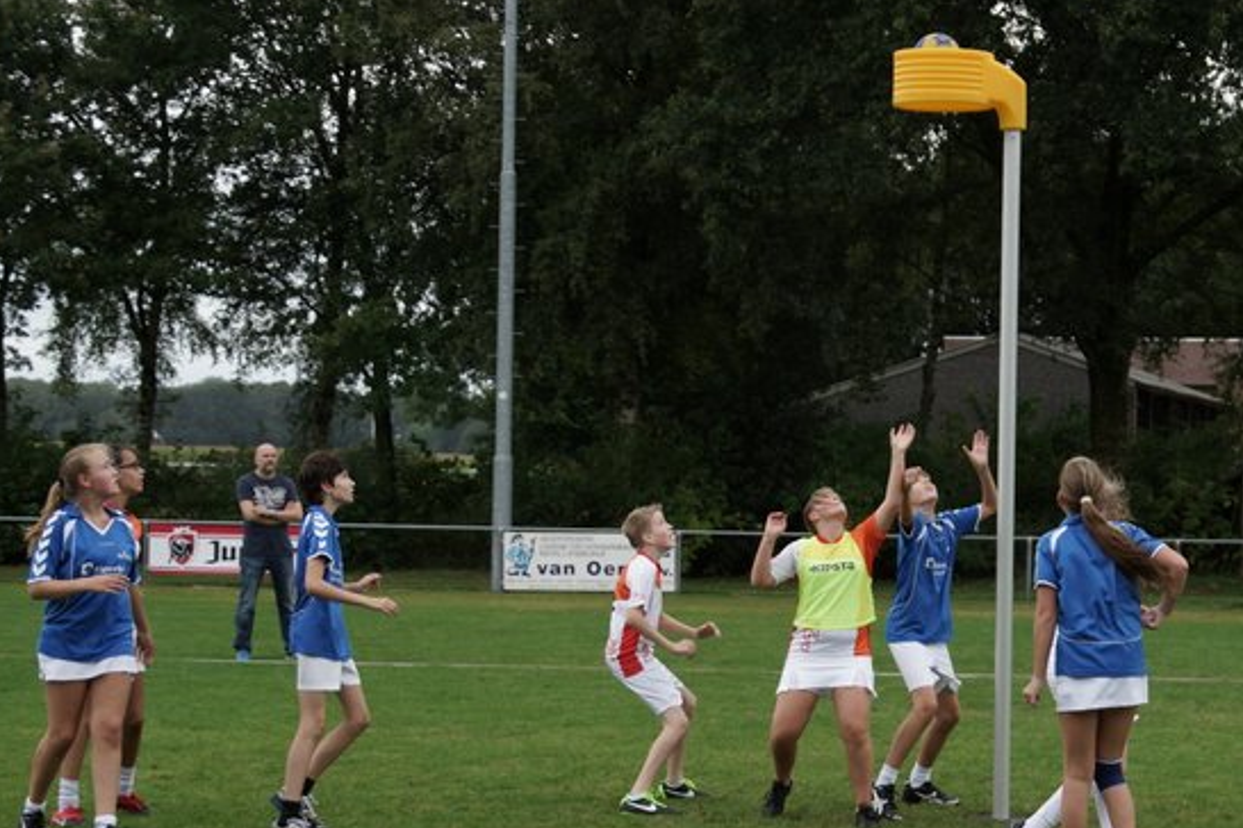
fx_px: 2126
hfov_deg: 32.6
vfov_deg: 22.0
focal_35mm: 62
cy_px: 461
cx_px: 631
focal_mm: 35
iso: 100
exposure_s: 1/250
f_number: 2.8
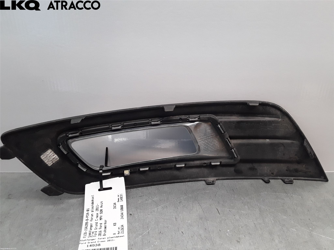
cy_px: 125
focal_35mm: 28
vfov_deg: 49.7
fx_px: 270
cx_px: 167
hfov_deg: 63.4
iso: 64
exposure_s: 1/100
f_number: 1.9
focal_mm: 2.91
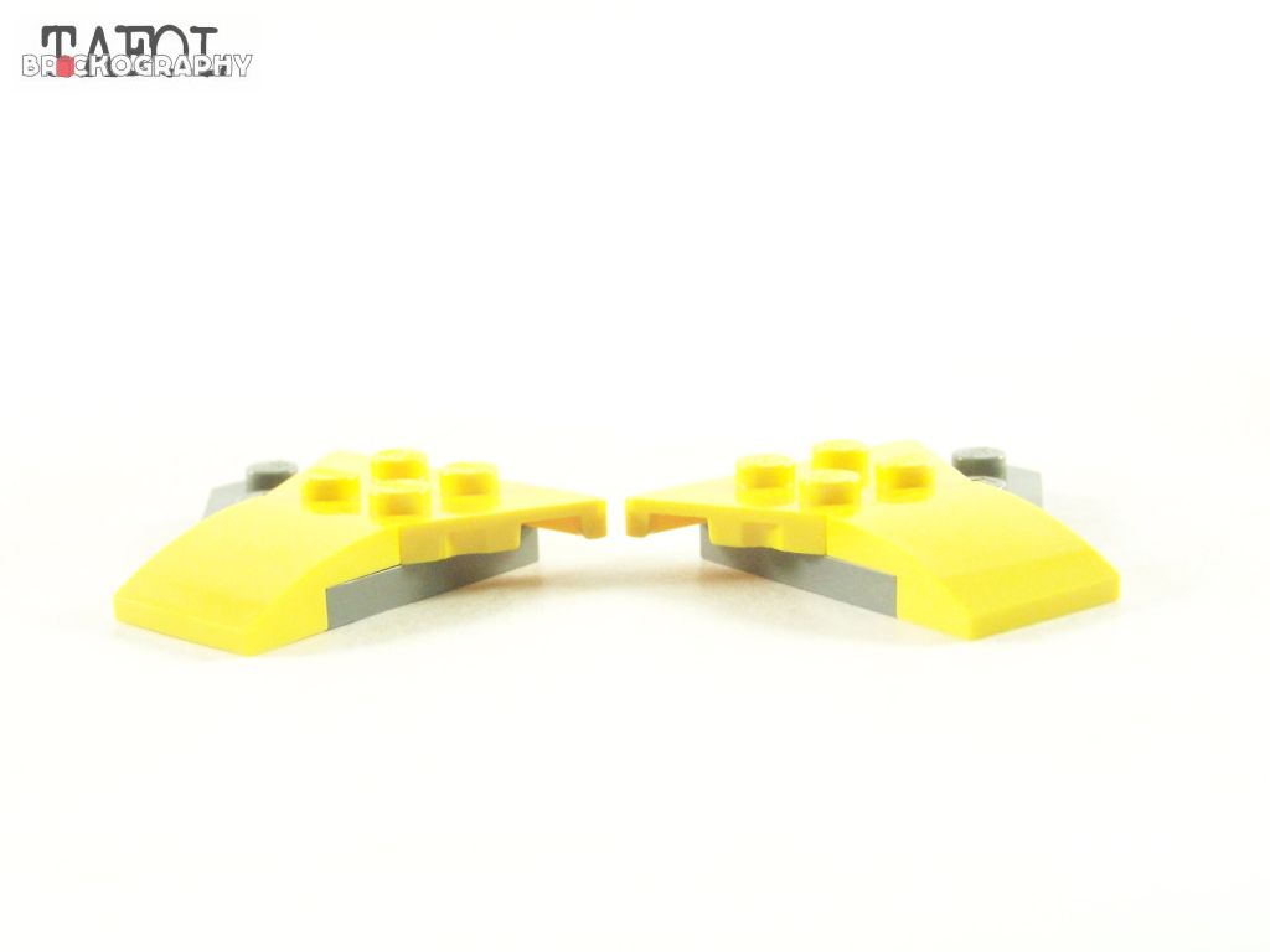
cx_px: 635
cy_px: 476
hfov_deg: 30.3
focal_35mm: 64
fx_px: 2348
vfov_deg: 22.9
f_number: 3.2
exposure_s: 1/60
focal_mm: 10.7
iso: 400
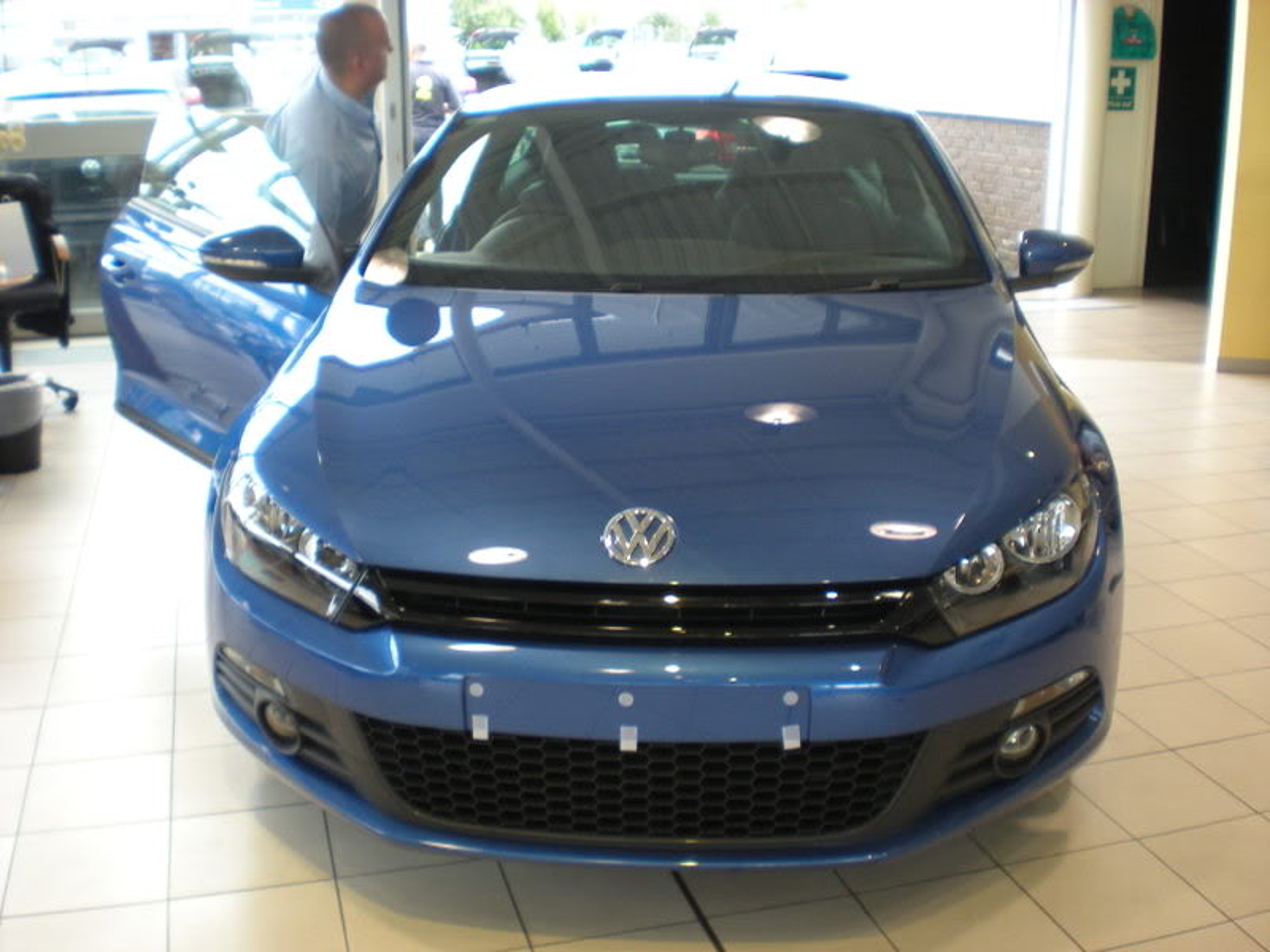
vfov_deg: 37.7
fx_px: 1394
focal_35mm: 38
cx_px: 635
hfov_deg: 49.0
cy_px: 476
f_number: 3.1
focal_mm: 6.3
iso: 160
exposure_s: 1/67.1
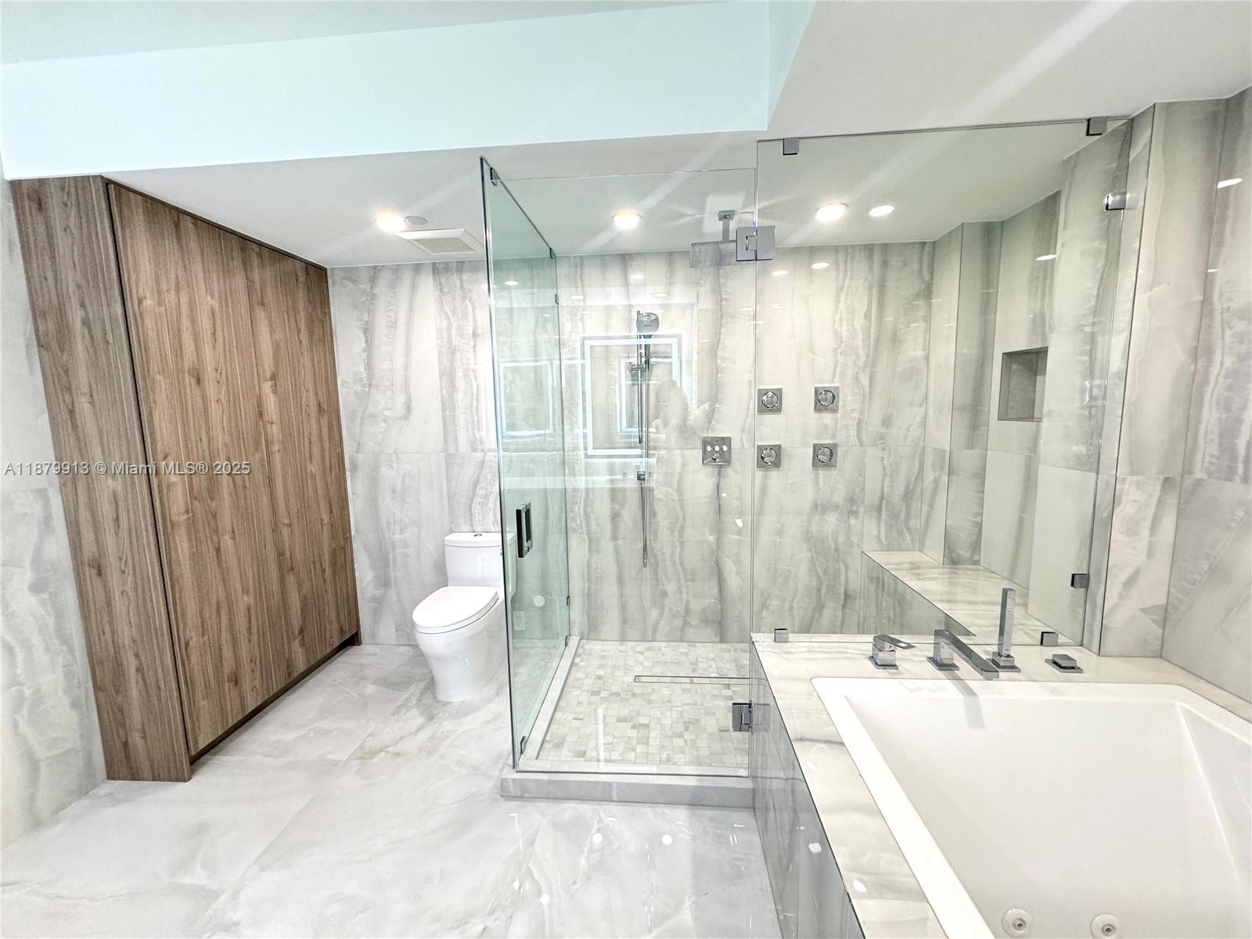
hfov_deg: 102.1
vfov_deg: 85.7
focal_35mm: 14
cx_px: 626
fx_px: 506
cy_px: 470
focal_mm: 2.22
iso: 250
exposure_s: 1/120
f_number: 2.2
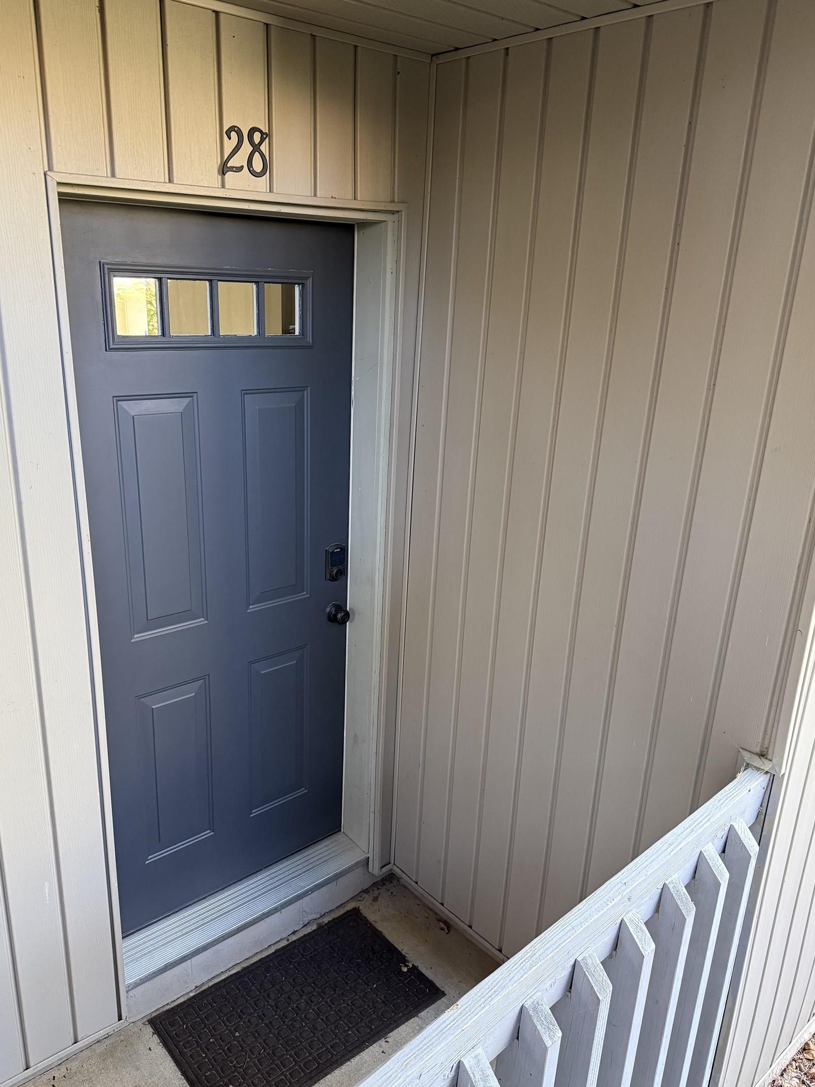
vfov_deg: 67.3
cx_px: 379
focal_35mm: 26
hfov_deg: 53.0
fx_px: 816
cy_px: 567
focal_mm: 6.76
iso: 250
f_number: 1.78
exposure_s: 1/60
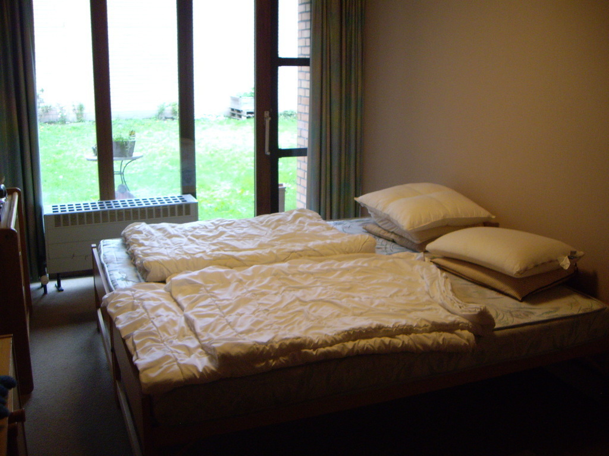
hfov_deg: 49.0
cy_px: 228
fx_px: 669
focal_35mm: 38
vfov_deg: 37.7
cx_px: 304
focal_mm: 6.2
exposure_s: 1/25
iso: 200
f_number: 2.7
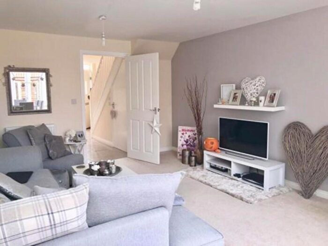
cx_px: 164
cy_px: 123
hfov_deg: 61.7
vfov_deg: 48.2
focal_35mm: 29
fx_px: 275
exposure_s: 1/100
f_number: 1.8
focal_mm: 3.99
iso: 25
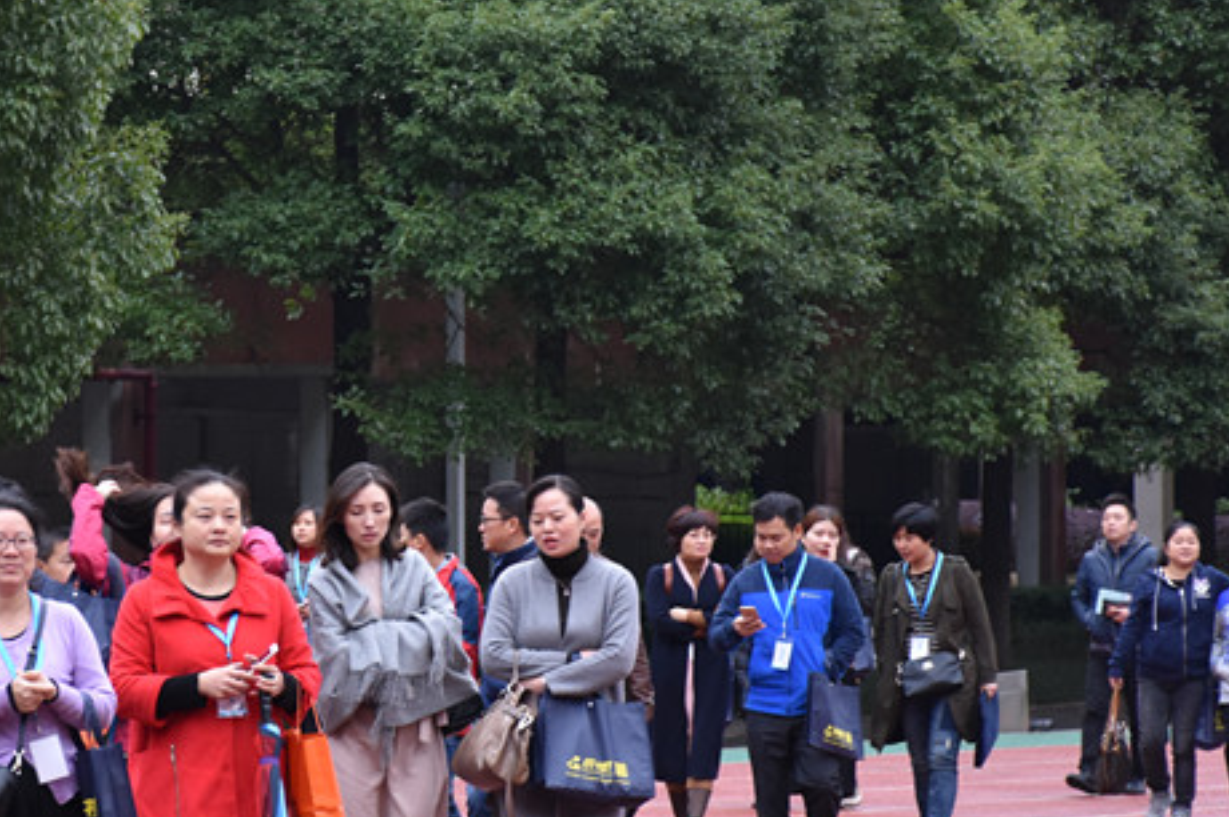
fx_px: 8017
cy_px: 437
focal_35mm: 235
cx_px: 273
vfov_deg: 5.8
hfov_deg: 8.8
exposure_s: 1/250
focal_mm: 90
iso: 900
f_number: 5.3
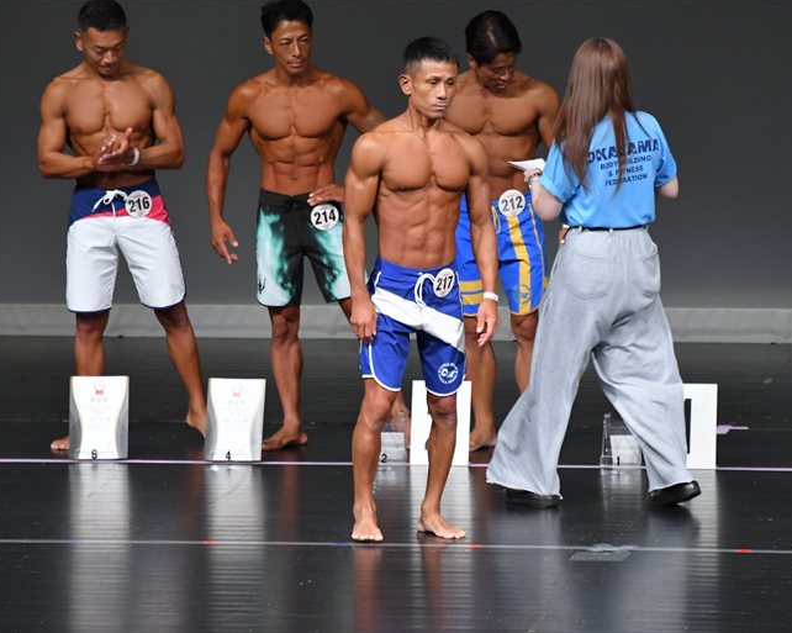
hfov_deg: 5.0
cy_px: 316
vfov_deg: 4.0
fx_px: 9161
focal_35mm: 391
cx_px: 430
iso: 4000
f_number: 5.6
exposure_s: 1/400
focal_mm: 230
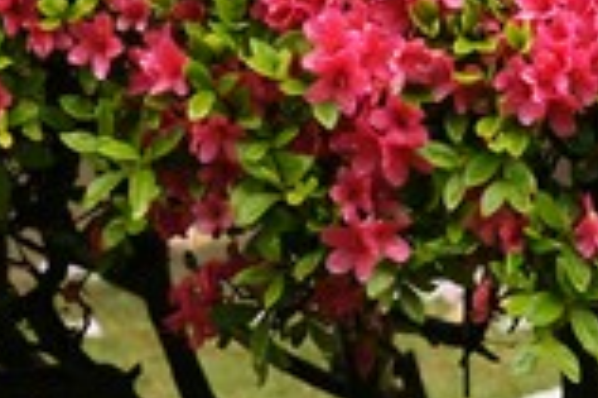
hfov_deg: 4.0
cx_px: 361
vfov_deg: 2.7
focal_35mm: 511
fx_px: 8479
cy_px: -64
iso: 400
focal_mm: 70
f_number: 5.6
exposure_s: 1/100
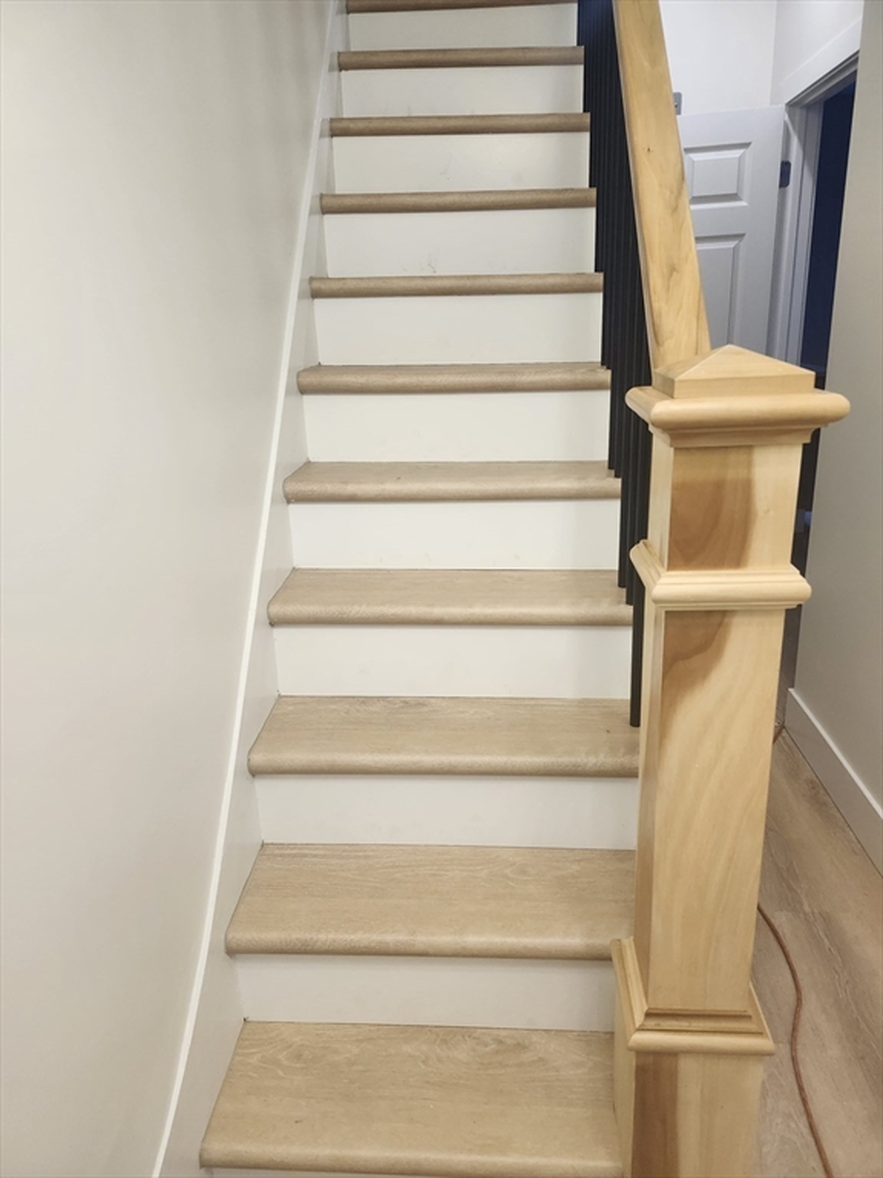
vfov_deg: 73.9
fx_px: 782
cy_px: 589
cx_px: 442
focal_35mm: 23
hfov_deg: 58.9
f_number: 1.8
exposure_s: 1/120
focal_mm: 5.54
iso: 160
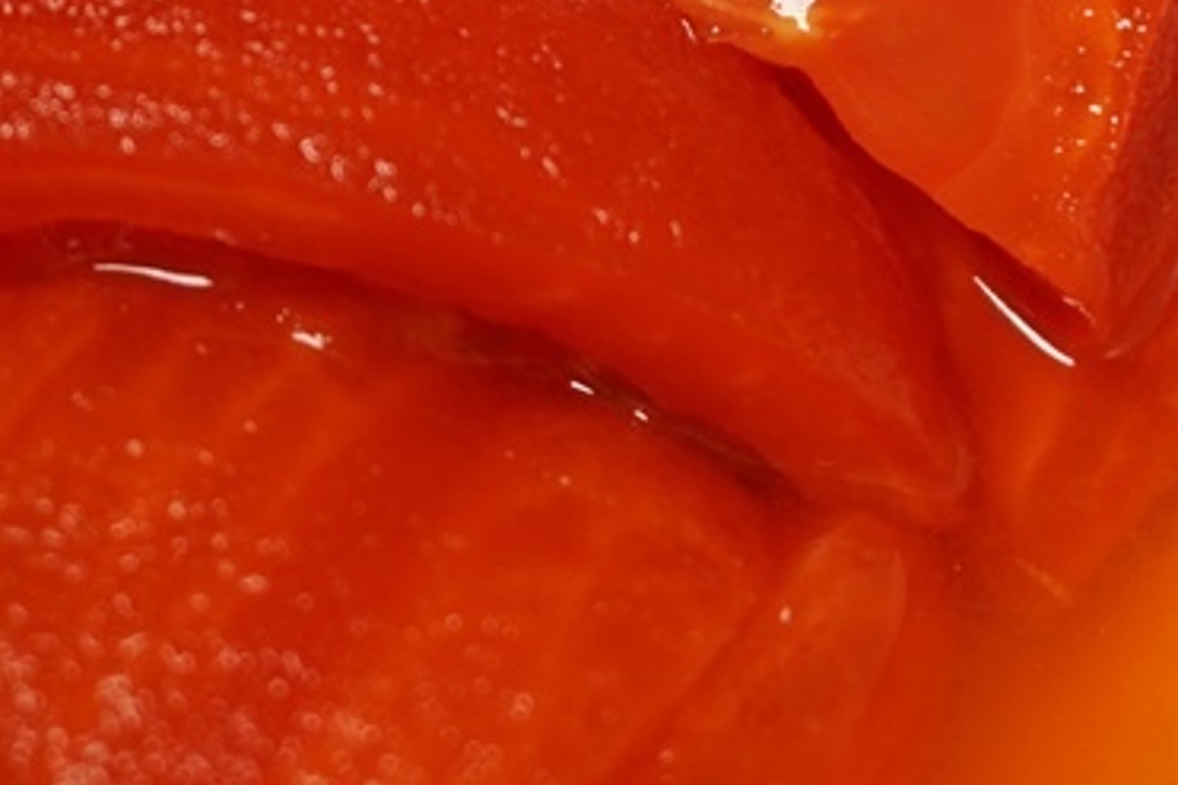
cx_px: 851
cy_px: -284
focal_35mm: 128
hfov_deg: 15.9
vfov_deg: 10.4
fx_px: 4199
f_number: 5
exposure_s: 1/60
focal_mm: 31
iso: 250
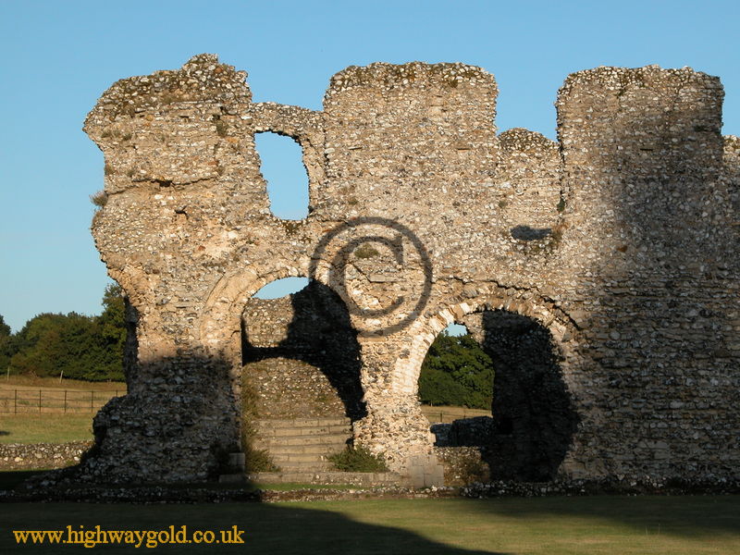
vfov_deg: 13.8
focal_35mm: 107
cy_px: 278
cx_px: 370
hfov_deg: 18.4
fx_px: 2287
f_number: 5.8
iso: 100
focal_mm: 27.3
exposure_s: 1/444
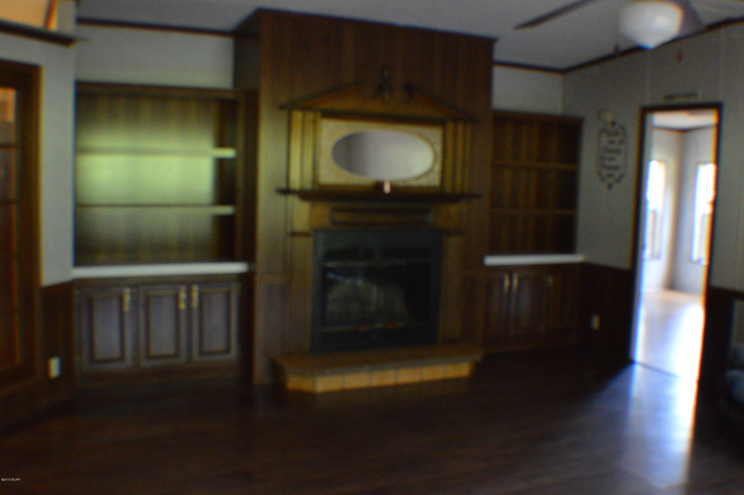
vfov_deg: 30.8
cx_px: 372
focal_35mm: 44
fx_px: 898
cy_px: 248
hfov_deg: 45.0
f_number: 4.5
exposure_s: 1/80
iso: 3200
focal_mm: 29
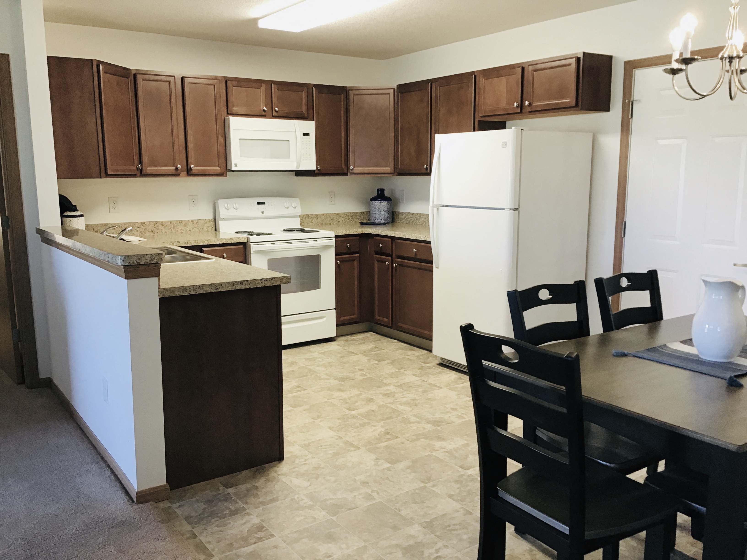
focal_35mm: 31
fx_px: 669
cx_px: 374
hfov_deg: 58.4
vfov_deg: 45.4
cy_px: 280
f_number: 2.4
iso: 64
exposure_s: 1/30
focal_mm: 3.3
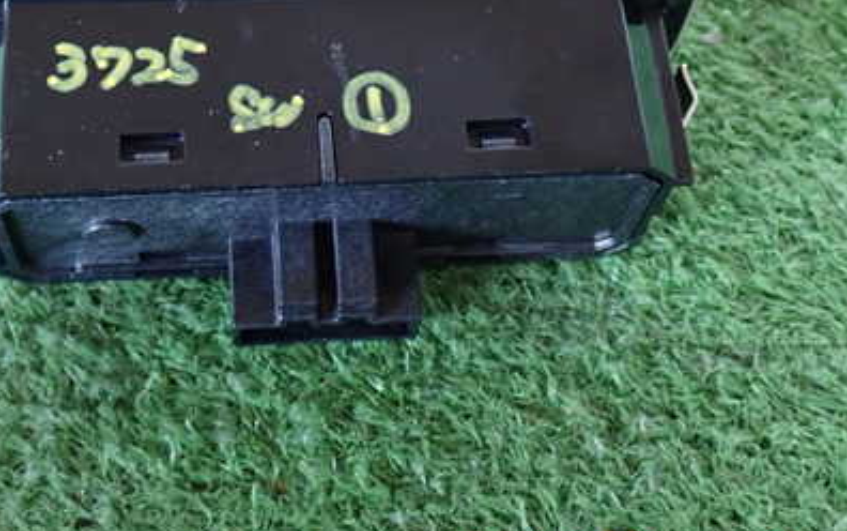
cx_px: 312
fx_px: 1409
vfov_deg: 21.1
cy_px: 101
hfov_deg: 33.3
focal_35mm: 61
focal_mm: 6.83
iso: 800
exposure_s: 1/25
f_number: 2.7
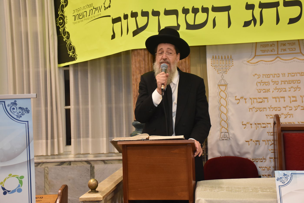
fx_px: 532
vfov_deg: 21.6
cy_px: 102
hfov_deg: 31.9
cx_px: 152
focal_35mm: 63
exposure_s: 1/100
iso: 1600
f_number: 5.6
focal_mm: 42
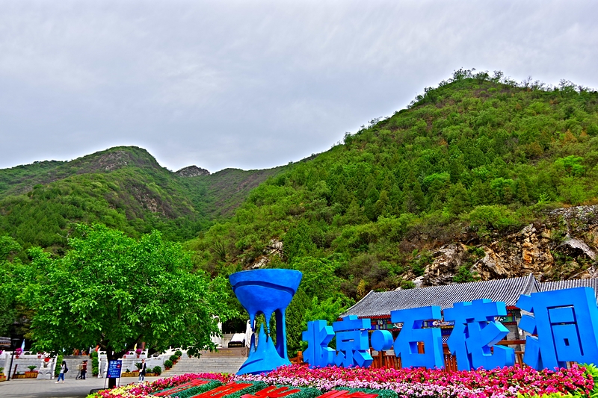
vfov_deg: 47.9
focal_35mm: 27
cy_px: 199
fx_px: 448
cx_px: 299
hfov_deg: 67.4
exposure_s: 1/500
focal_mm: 18
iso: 200
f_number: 8
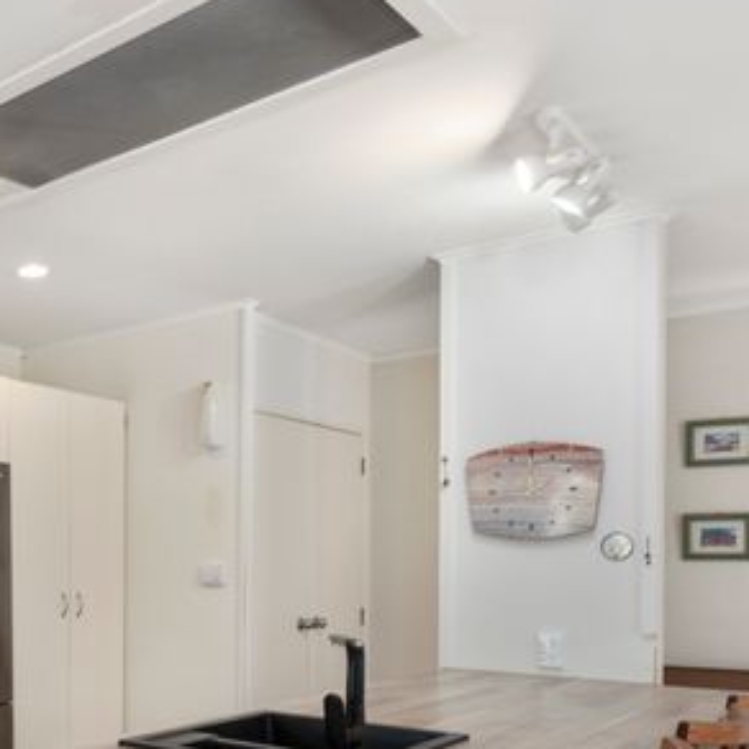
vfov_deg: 42.7
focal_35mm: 38
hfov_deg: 38.1
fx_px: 930
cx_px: -28
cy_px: 544
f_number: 8
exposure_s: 1/13
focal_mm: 17
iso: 200
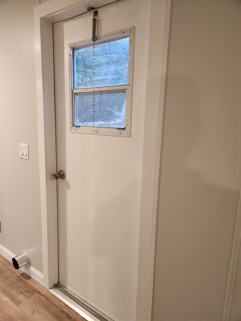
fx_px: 214
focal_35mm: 23
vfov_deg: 73.9
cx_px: 120
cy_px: 160
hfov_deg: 58.9
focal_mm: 5.4
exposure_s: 1/120
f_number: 1.8
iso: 500
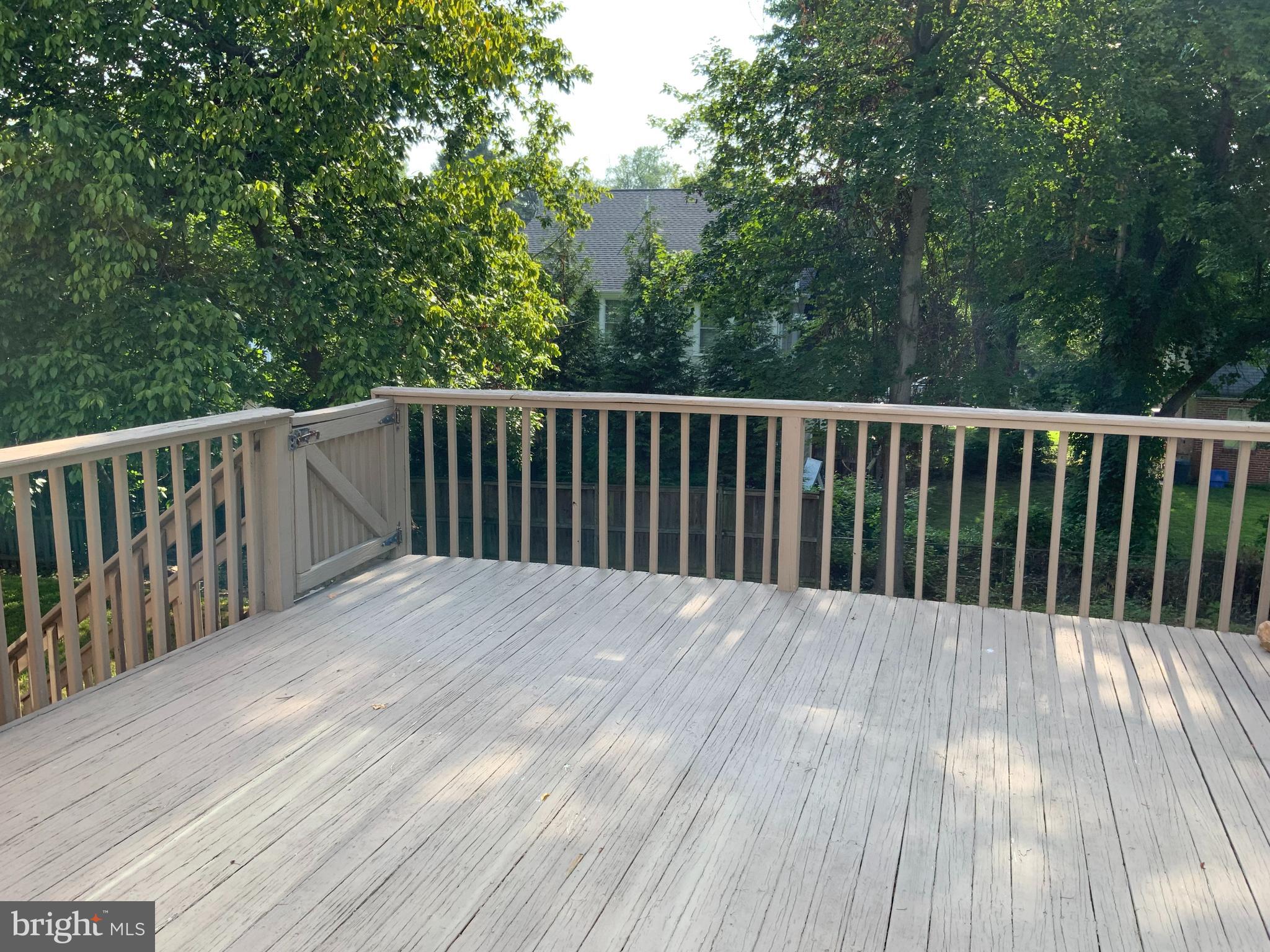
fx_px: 1064
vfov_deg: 48.2
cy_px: 476
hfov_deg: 61.7
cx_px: 635
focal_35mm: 29
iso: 16
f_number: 1.8
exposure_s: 1/432
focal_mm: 3
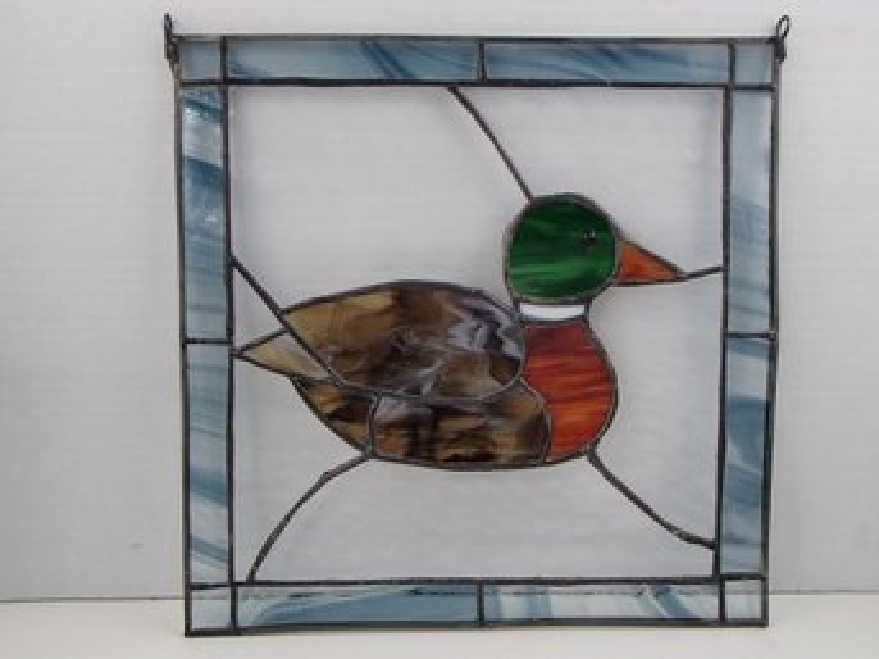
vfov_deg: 38.6
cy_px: 330
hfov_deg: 50.2
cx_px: 440
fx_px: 939
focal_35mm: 37
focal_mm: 6.64
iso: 200
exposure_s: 1/160
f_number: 4.7
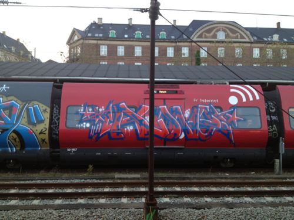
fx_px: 297
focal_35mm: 35
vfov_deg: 40.7
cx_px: 147
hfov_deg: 52.6
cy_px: 110
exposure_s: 1/20
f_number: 2.4
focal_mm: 4.28
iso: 80
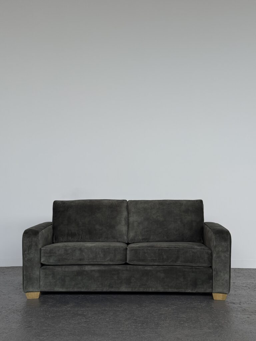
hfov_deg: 30.3
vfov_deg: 39.7
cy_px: 170
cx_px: 128
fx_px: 473
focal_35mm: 48
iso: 100
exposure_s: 1/245
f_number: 1.78
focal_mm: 6.76
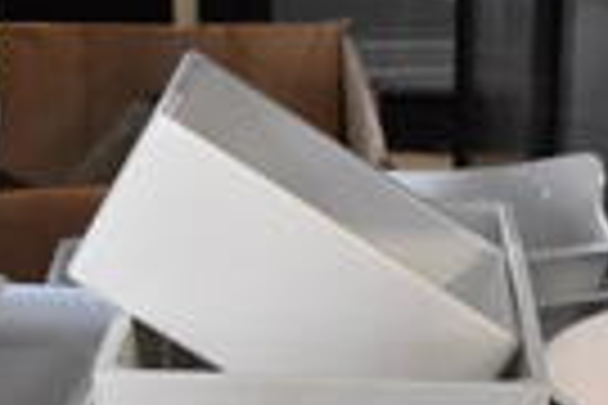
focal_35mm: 122
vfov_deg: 10.5
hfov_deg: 16.5
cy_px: 756
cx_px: 558
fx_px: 2060
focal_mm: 18
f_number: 3.5
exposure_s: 1/125
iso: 2200
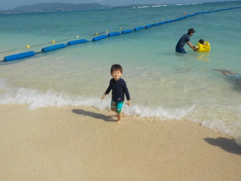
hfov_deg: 60.0
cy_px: 90
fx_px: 209
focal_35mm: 30
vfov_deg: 46.8
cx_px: 120
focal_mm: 4.1
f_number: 6.6
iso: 125
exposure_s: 1/640
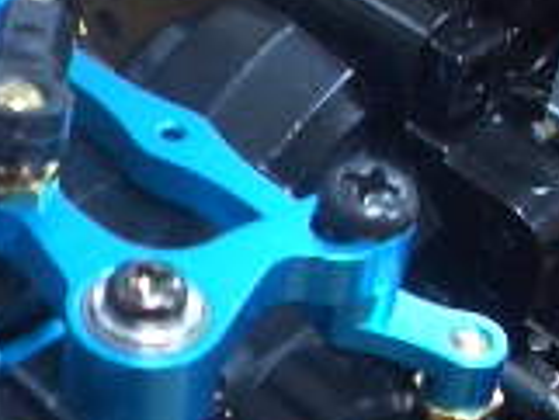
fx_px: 2246
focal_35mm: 139
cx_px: 87
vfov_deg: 10.6
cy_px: 361
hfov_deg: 14.1
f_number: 2.6
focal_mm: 5.8
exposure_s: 1/8
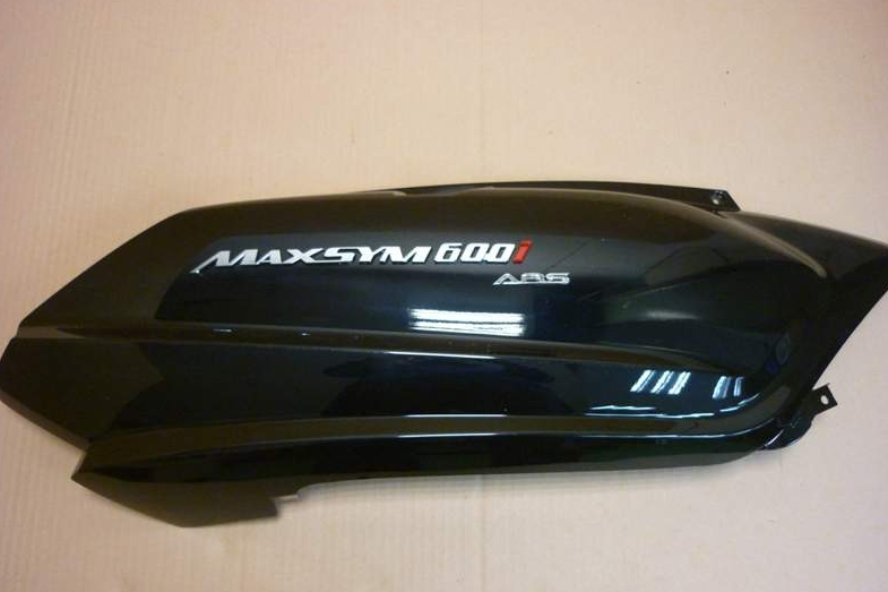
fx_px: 863
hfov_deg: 54.4
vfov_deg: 37.8
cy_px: 297
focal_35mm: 35
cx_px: 438
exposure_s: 1/30
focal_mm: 5.5
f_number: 2.8
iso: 400
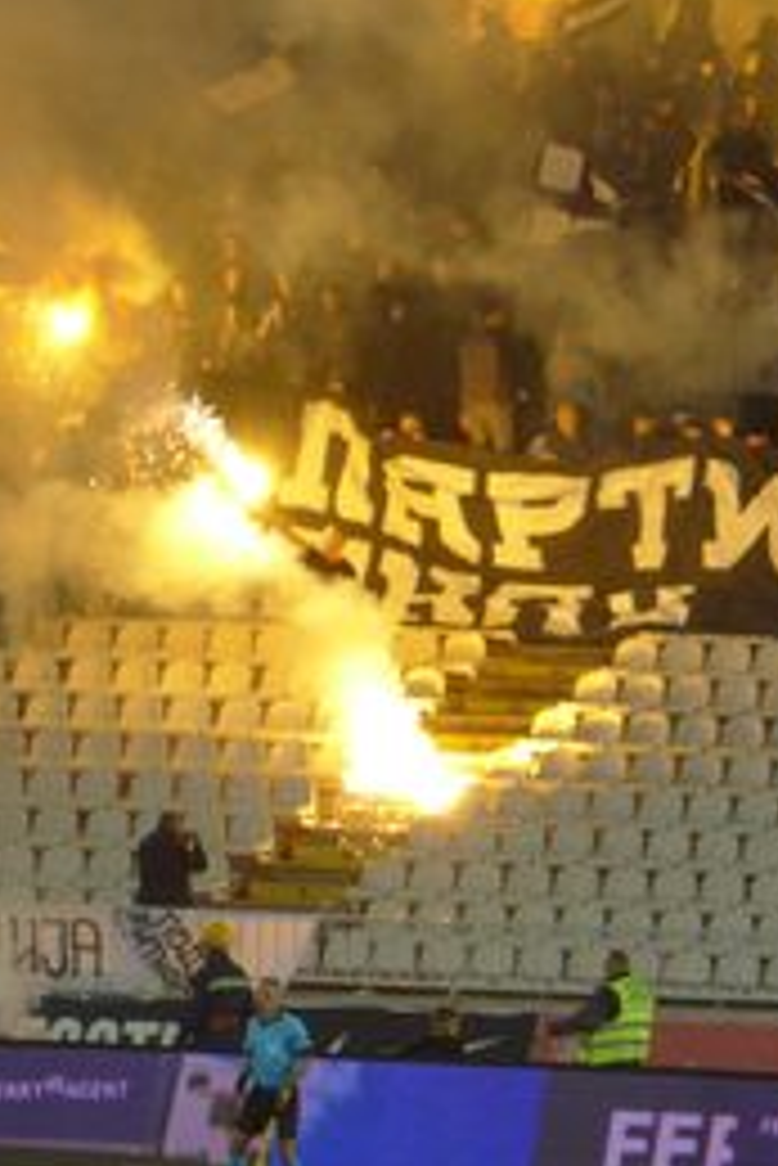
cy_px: 227
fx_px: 16412
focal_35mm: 507
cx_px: 832
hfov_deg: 2.7
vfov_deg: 4.1
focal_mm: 42.8
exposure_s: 1/125
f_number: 5.9
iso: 320
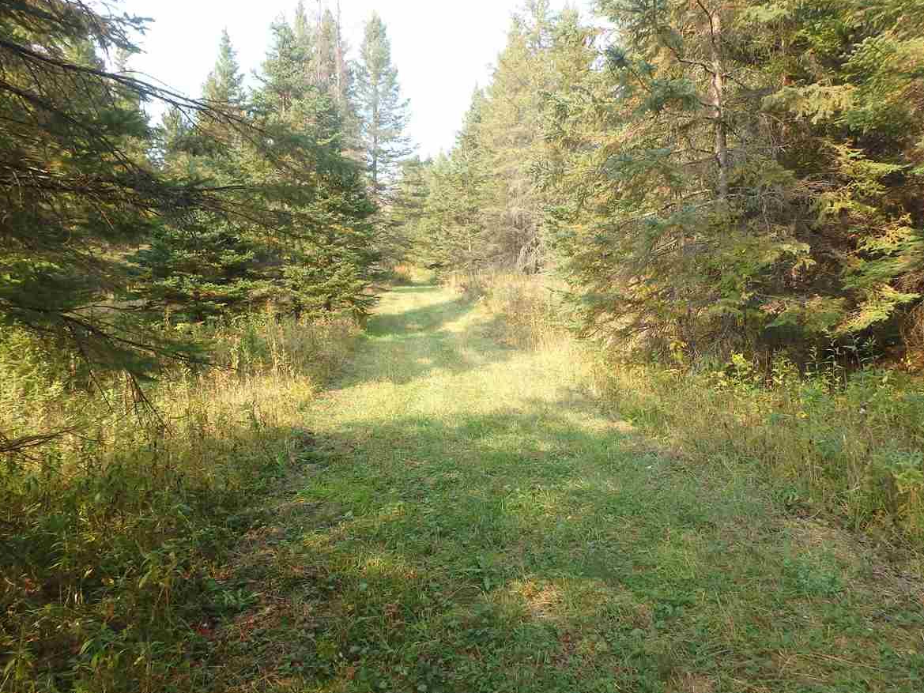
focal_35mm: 23
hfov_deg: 73.8
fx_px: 614
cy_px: 363
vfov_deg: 58.9
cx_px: 493
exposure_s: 1/160
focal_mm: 3.7
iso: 125
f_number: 3.5
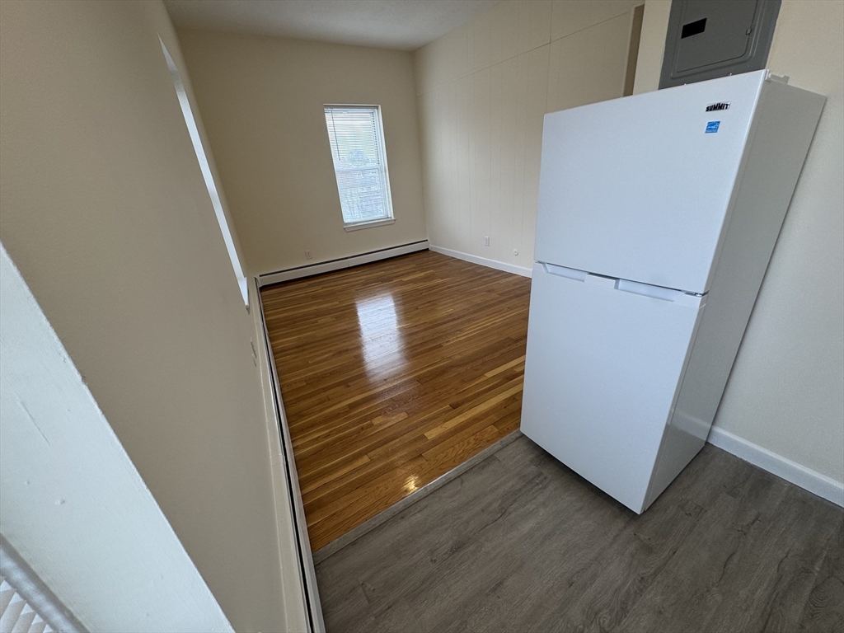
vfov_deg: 85.7
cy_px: 316
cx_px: 422
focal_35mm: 14
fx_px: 341
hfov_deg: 102.1
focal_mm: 2.22
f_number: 2.2
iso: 100
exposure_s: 1/120
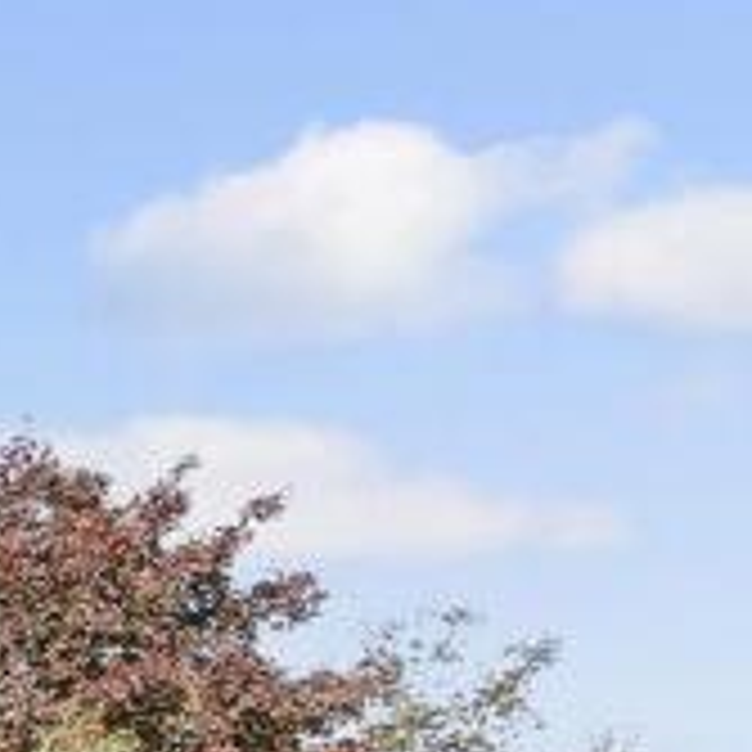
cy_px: 1119
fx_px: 1917
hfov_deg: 11.7
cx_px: -1477
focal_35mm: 78
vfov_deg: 19.4
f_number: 8
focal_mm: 10
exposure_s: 1/100
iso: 200
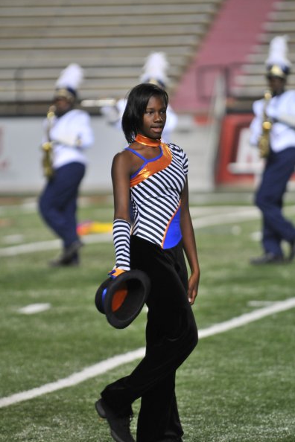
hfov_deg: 4.5
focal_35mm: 303
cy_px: 220
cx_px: 148
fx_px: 3724
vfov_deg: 6.8
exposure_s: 1/320
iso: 800
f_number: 2.8
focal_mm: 200
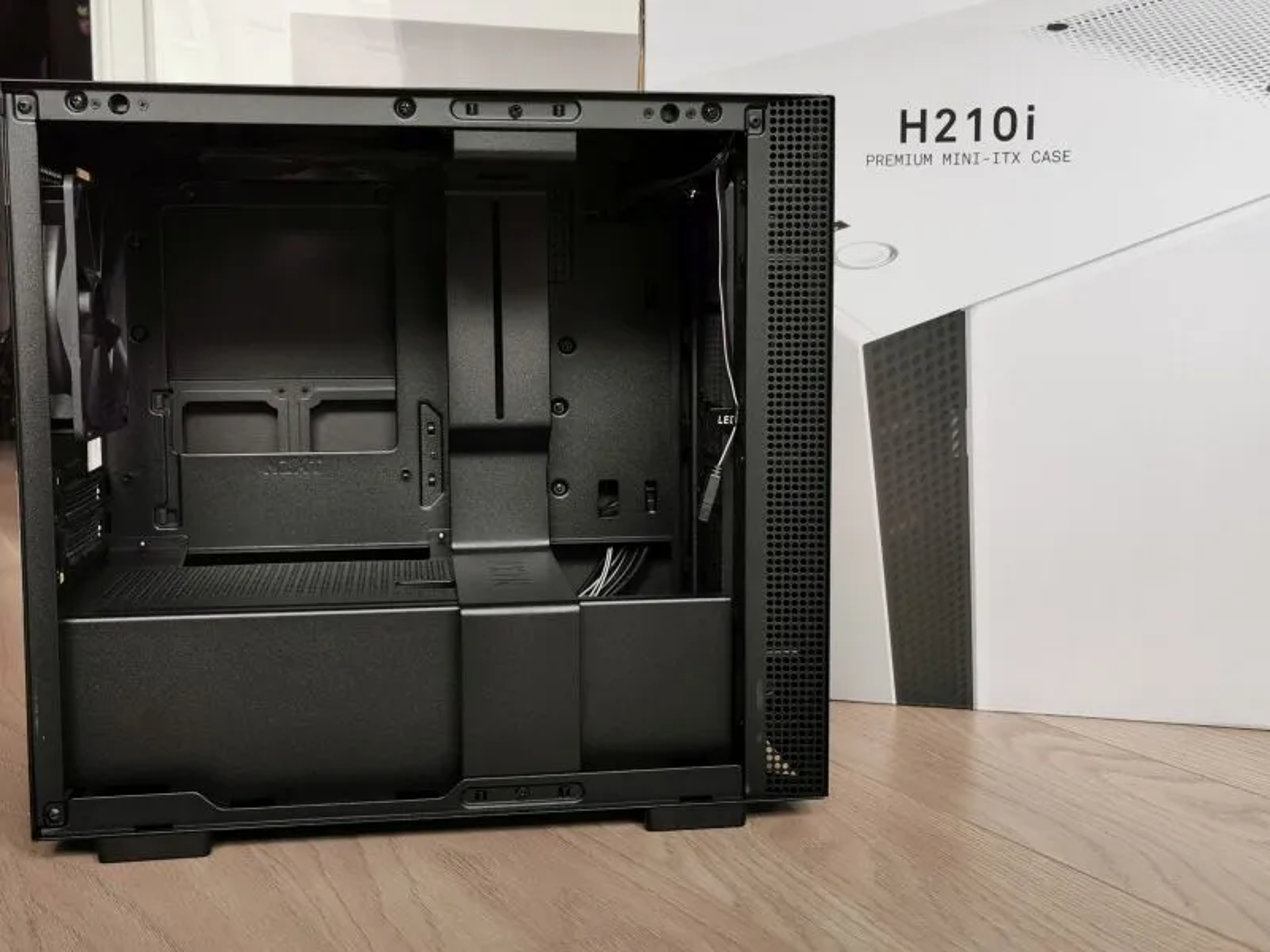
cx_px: 635
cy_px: 476
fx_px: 1504
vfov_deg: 35.1
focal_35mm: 41
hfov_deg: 45.8
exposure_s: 1/102
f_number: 1.6
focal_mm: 5.56
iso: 50
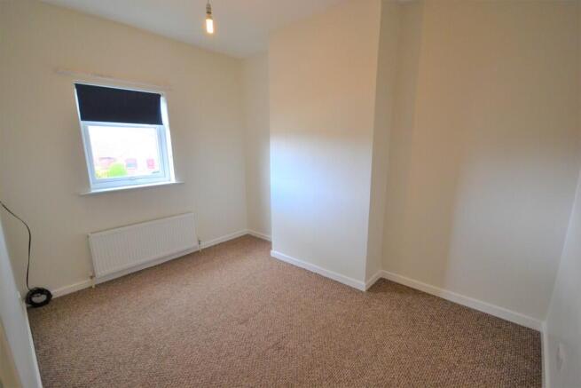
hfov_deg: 100.4
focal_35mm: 15
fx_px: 242
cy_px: 194
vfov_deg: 77.4
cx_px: 290
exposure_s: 1/60
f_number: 4
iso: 720
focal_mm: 10
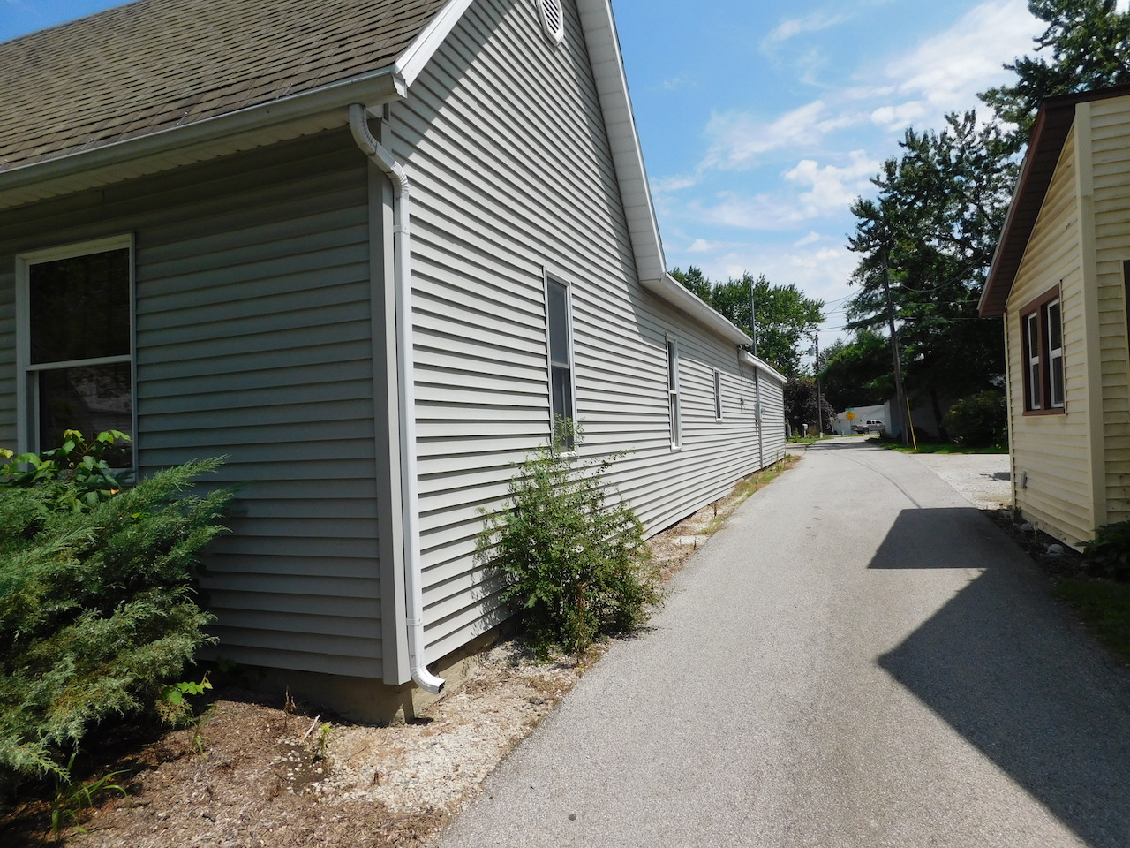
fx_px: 751
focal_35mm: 23
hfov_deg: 73.9
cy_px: 424
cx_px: 565
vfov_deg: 58.9
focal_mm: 4
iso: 125
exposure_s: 1/640
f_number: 6
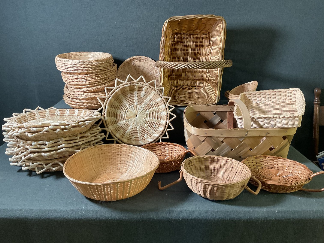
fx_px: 271
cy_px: 122
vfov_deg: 48.2
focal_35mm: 29
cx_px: 162
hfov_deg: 61.7
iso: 160
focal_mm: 3
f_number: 1.8
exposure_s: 1/60
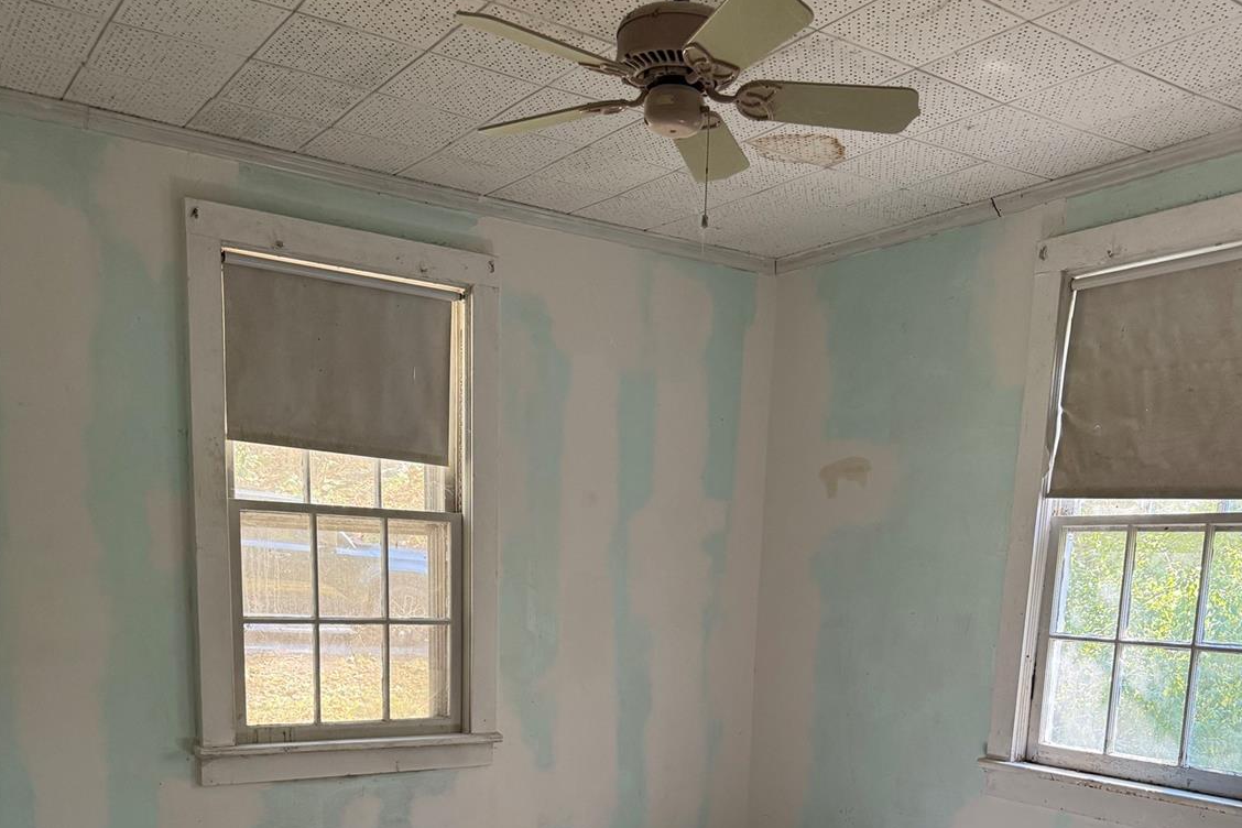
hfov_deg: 55.8
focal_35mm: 34
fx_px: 1173
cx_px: 627
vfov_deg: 36.1
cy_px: 772
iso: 200
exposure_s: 1/77
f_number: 1.78
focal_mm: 6.76
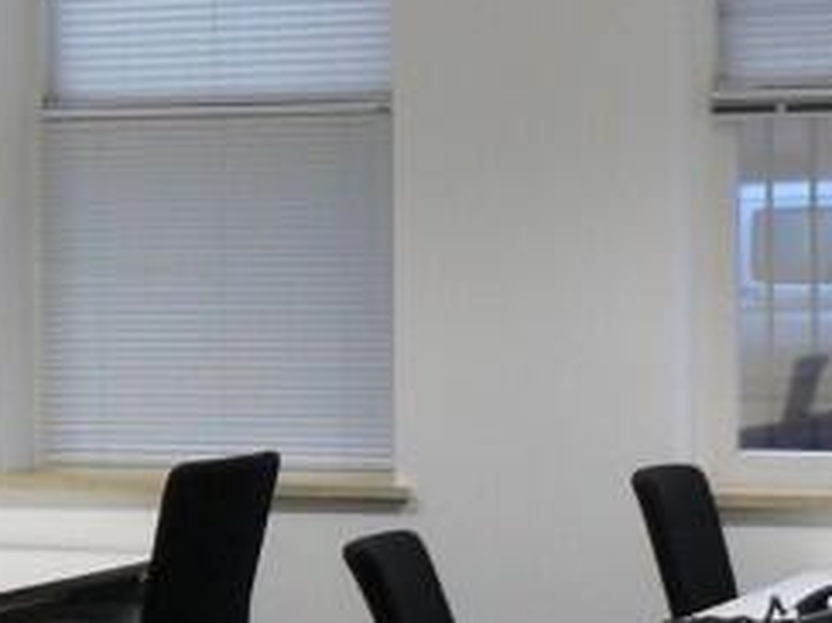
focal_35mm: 152
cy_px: 418
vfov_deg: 9.7
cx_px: -514
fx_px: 3652
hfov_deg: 12.2
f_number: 2.8
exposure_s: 1/30
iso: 125
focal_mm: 6
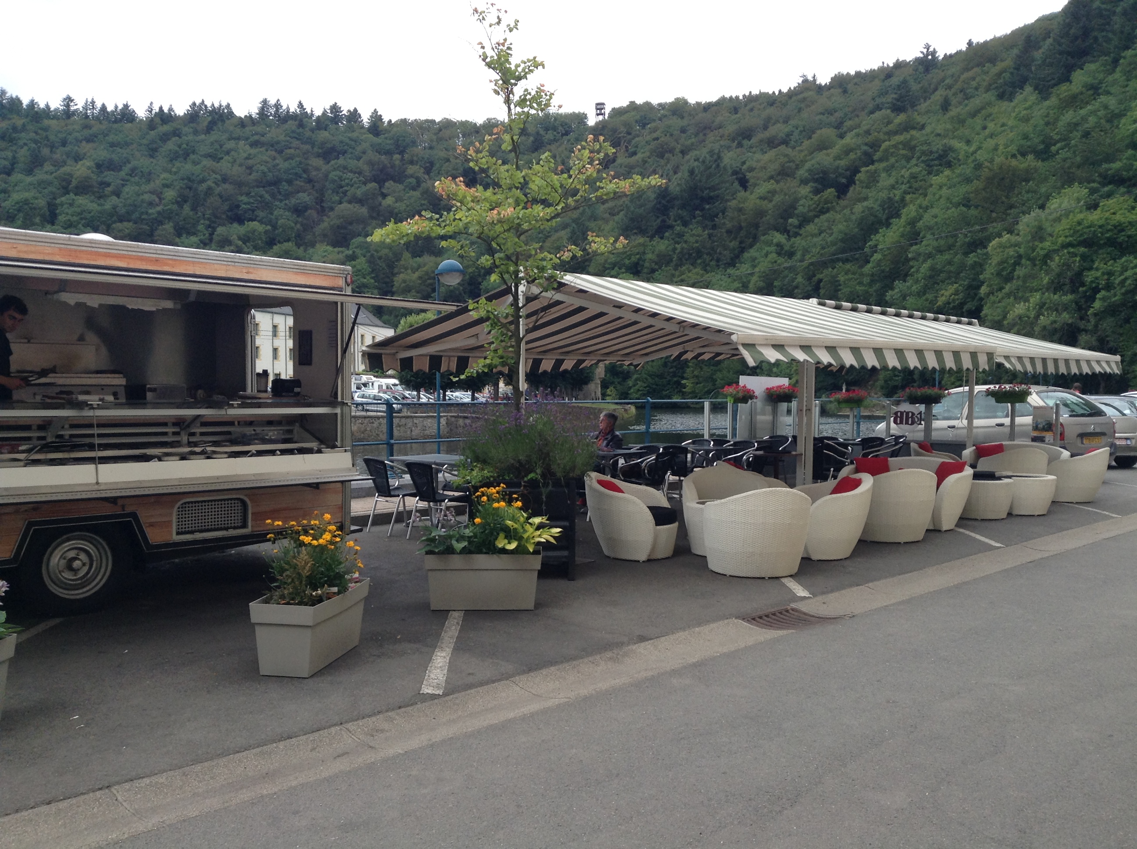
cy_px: 424
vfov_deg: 42.8
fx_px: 1082
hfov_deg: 55.4
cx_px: 568
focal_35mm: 33
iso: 32
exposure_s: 1/439
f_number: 2.4
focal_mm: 3.3
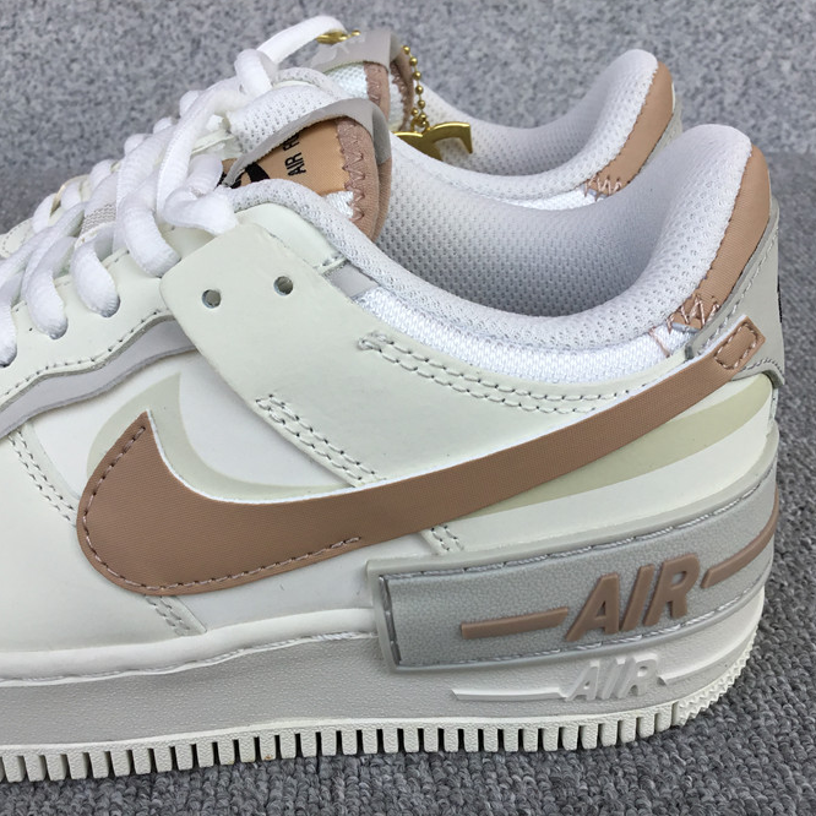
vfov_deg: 44.9
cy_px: 406
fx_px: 987
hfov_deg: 44.9
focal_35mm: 37
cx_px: 403
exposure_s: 1/578
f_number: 2.4
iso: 25
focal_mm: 3.3
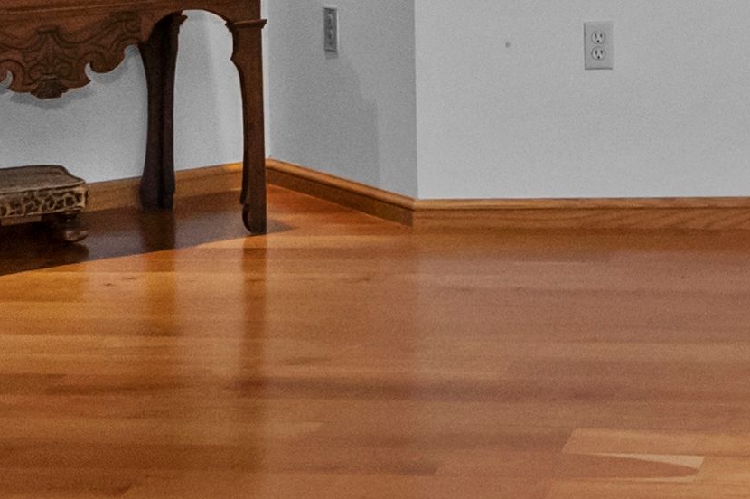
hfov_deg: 19.0
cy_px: -234
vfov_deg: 12.8
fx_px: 2123
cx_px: 885
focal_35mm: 102
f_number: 5.6
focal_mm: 14
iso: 1600
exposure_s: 1/80
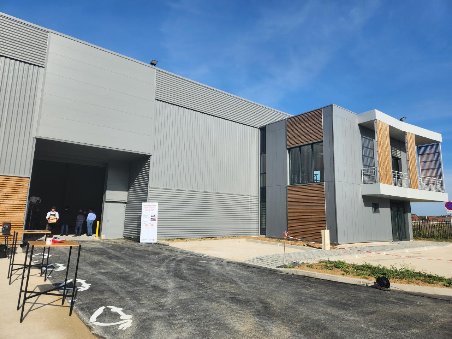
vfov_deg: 58.9
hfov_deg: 73.9
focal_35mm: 23
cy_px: 170
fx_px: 300
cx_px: 226
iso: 20
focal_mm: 5.4
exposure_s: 1/2105
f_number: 1.8
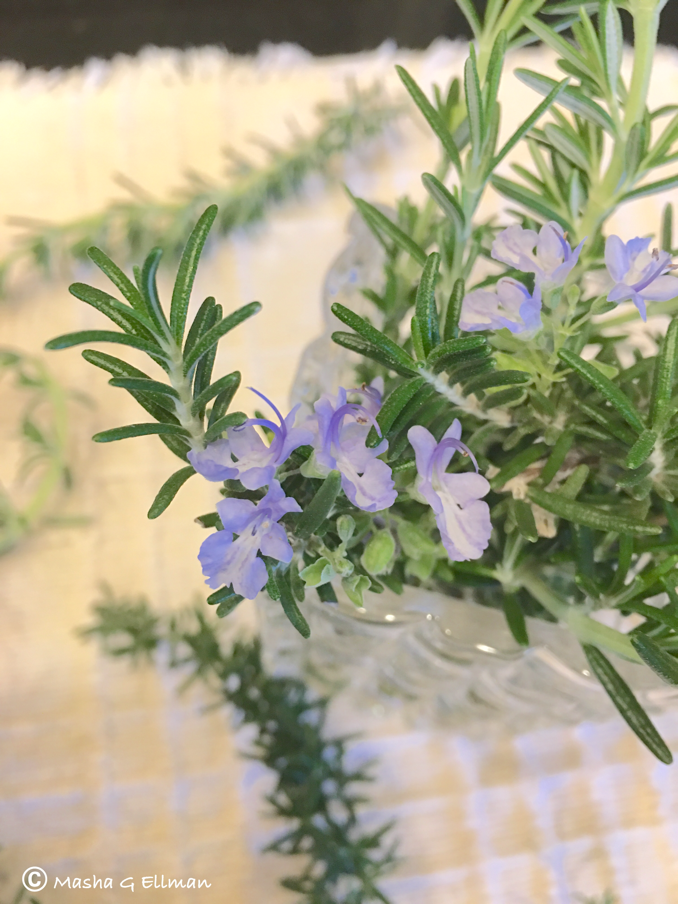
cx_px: 339
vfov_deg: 61.7
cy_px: 452
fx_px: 757
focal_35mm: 29
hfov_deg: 48.2
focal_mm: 4.15
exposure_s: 1/15
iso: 100
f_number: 2.2
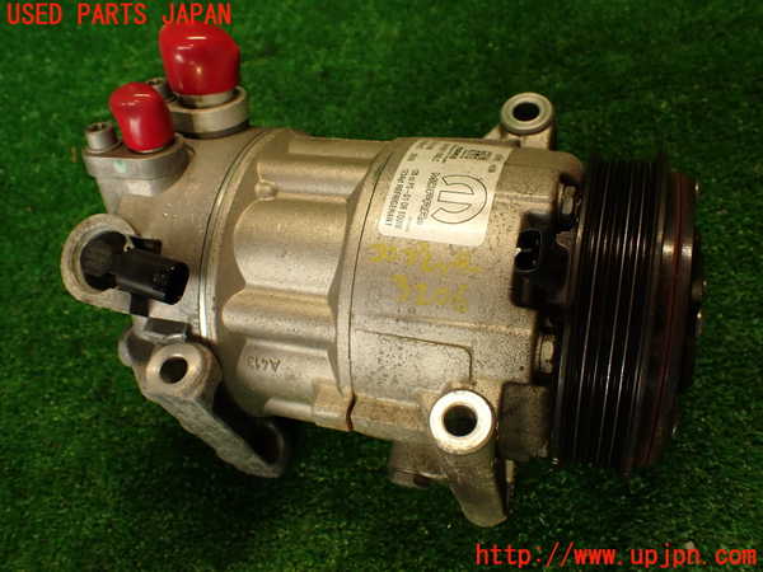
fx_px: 705
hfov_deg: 56.8
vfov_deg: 44.2
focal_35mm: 32
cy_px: 286
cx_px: 382
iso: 200
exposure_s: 1/50
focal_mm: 5.79
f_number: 2.4
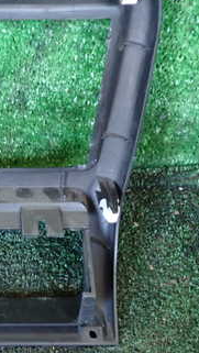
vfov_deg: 34.3
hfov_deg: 18.4
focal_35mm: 61
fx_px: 571
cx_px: -62
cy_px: 152
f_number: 2.3
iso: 640
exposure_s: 1/30
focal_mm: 5.4
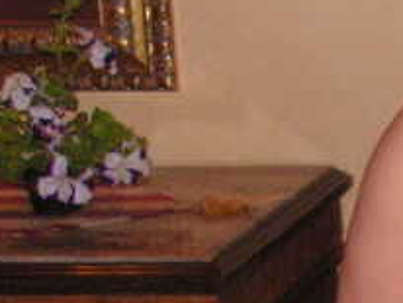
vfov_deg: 9.9
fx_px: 1737
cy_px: 309
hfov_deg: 12.7
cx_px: 550
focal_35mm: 149
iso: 200
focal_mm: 8.1
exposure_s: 1/40
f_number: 3.2
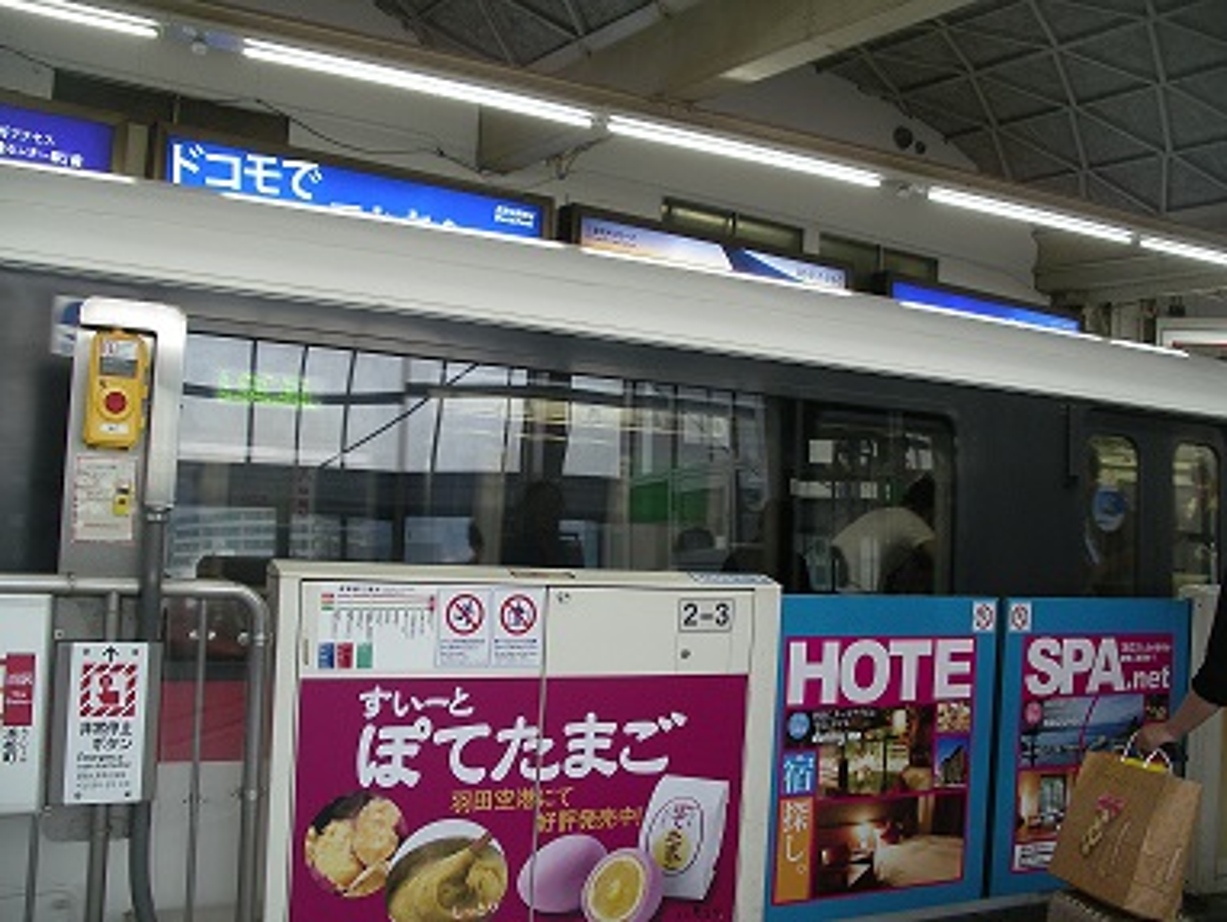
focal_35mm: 37
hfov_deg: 50.1
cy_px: 461
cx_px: 614
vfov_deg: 38.7
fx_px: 1312
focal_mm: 7.8
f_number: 3
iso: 200
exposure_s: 1/60
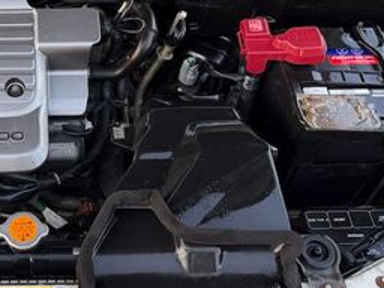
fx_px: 666
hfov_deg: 30.4
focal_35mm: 60
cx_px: 18
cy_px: 70
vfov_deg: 24.1
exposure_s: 1/129
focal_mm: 6.76
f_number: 1.78
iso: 80
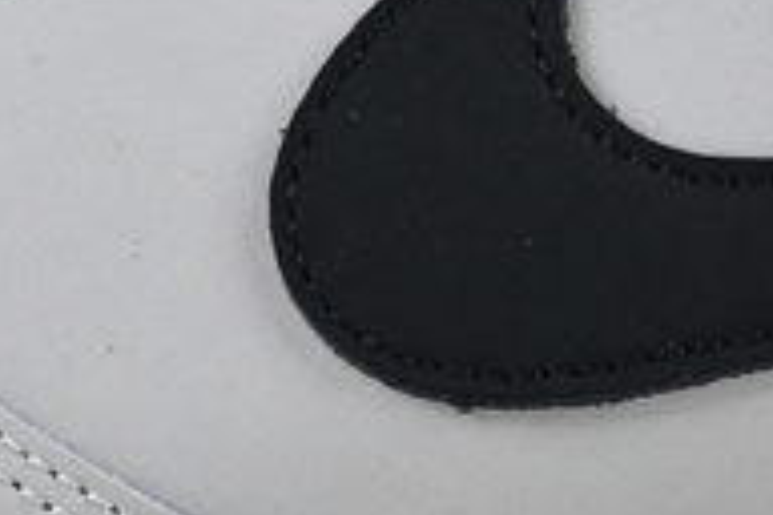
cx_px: 499
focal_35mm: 305
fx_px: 6542
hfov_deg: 6.8
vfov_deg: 4.5
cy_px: 229
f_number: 5
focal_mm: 32.5
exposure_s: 1/50
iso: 100
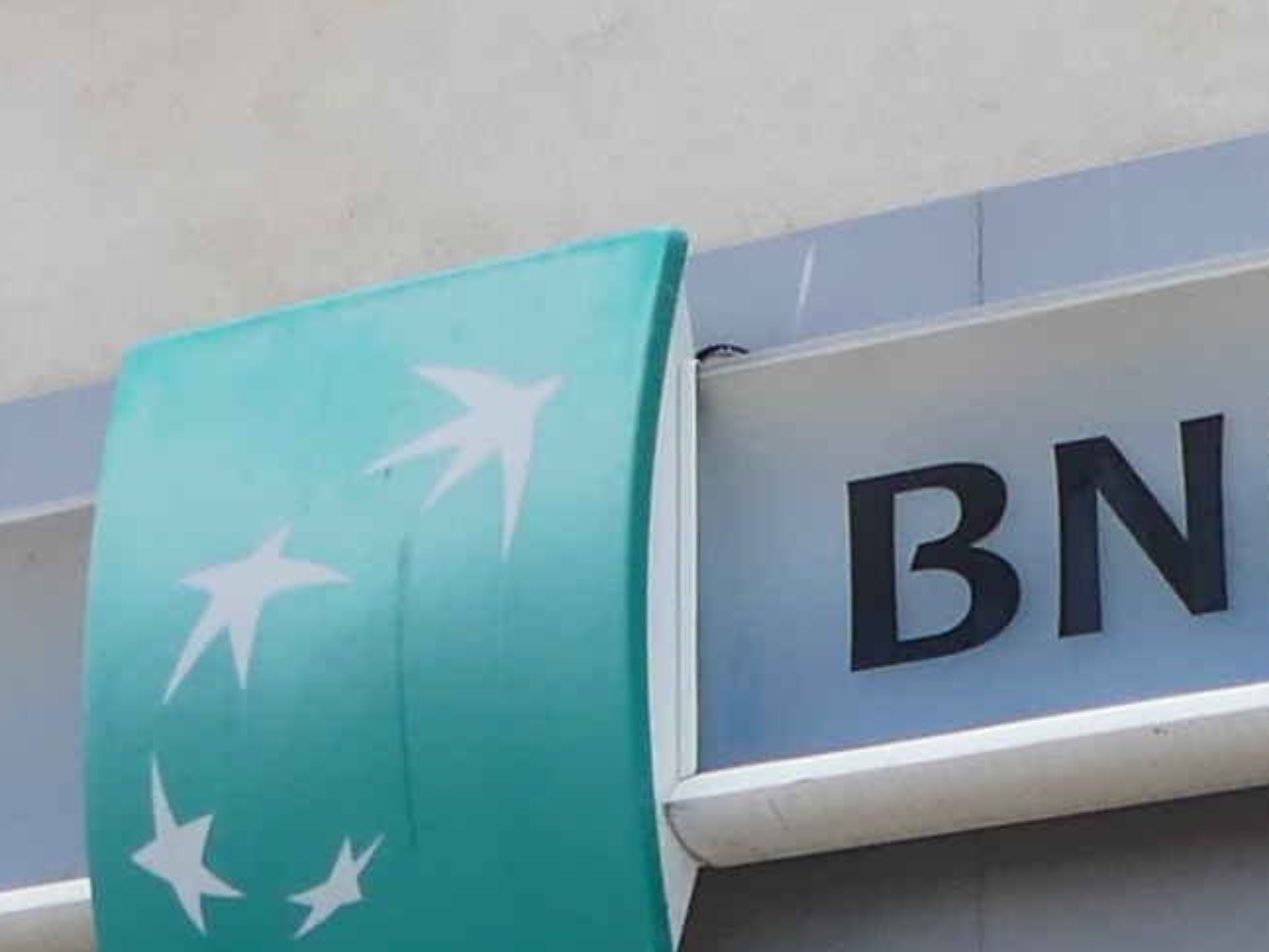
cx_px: 702
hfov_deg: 8.4
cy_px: 1403
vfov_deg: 6.2
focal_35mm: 235
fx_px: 8613
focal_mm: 6.8
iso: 100
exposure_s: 1/160
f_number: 2.8
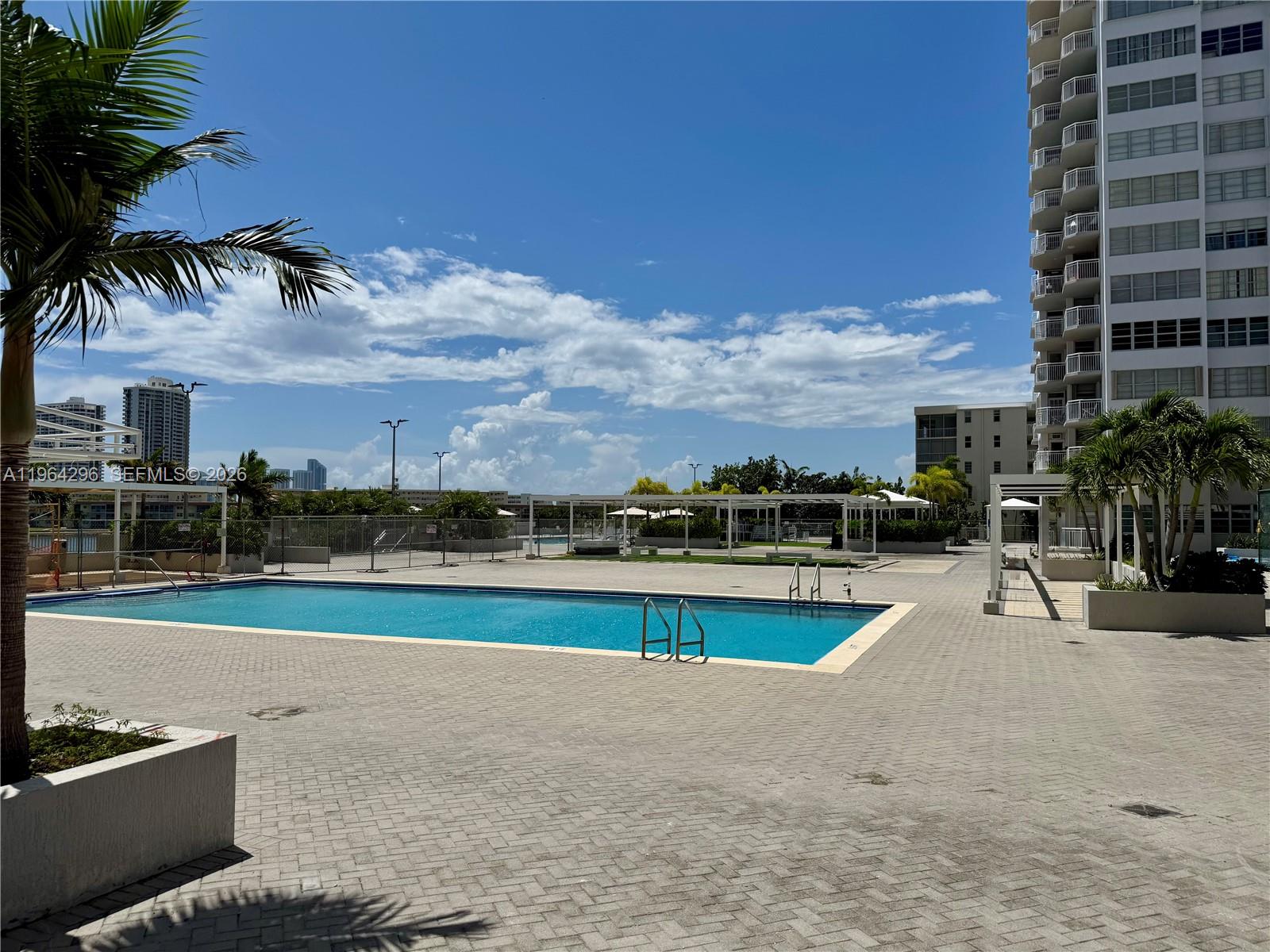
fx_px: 881
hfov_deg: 71.6
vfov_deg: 56.8
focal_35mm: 24
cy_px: 476
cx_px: 635
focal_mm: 6.76
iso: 80
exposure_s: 1/12346
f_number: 1.78
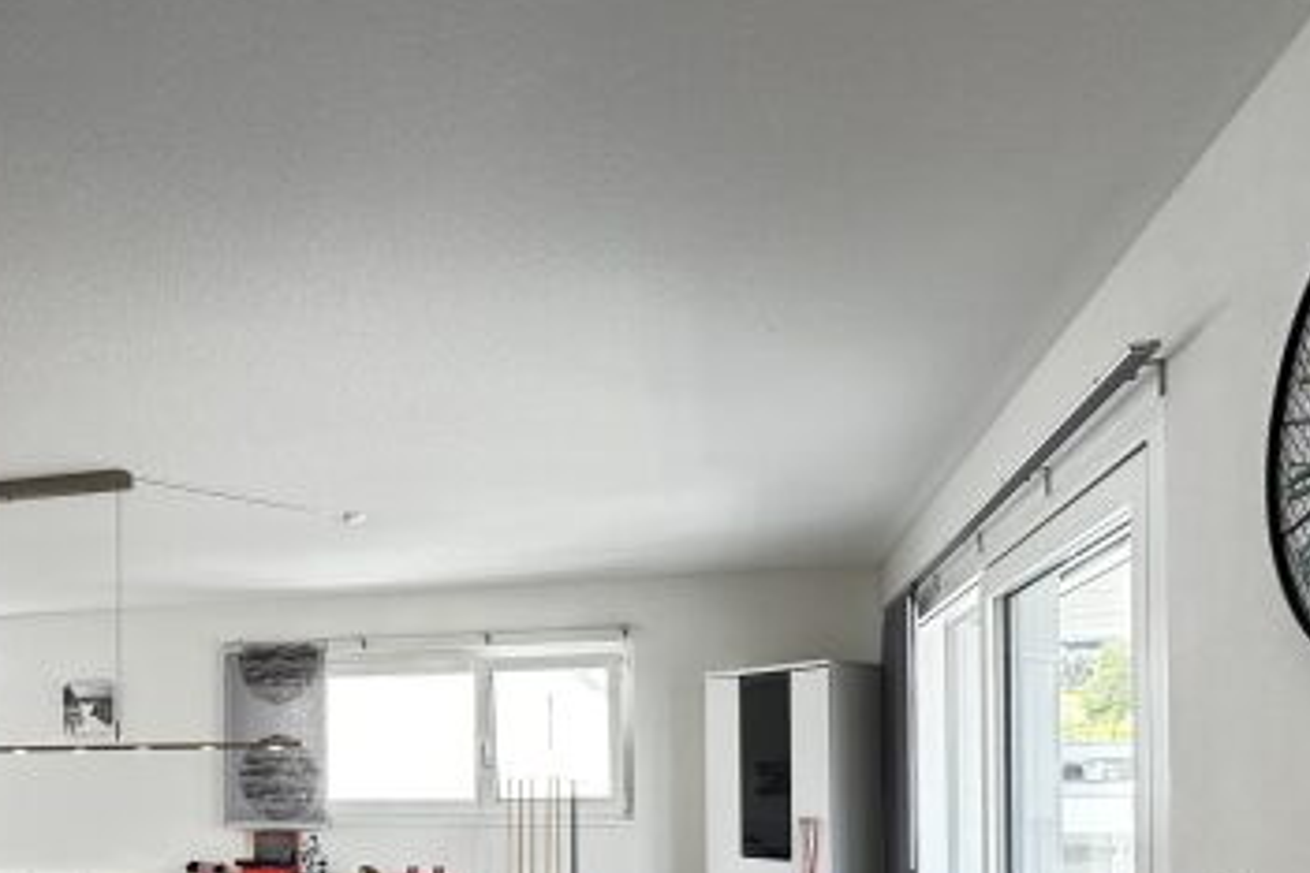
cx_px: 418
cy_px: 774
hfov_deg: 61.8
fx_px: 1055
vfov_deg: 41.6
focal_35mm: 29
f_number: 2.2
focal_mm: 2.22
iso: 200
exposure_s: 1/100
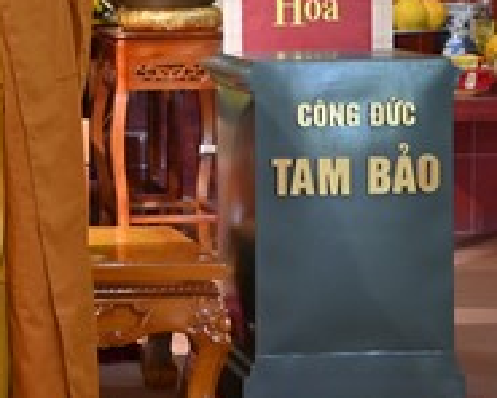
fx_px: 1692
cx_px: -167
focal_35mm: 115
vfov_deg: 13.1
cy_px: -56
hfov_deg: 15.8
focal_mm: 35
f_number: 4.5
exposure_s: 1/80
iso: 800
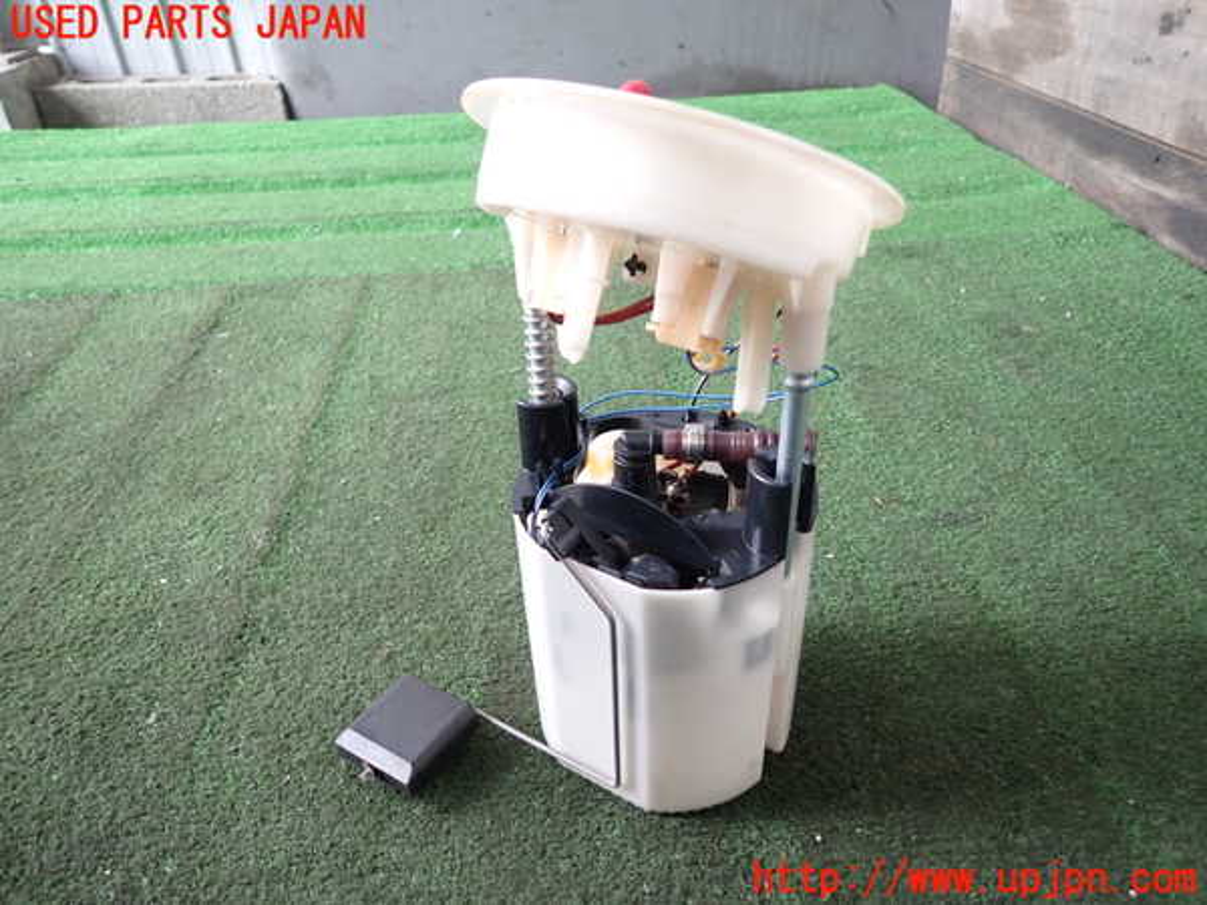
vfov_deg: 54.9
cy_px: 452
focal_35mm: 25
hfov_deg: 69.4
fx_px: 872
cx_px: 604
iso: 200
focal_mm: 4.5
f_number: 2
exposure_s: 1/40
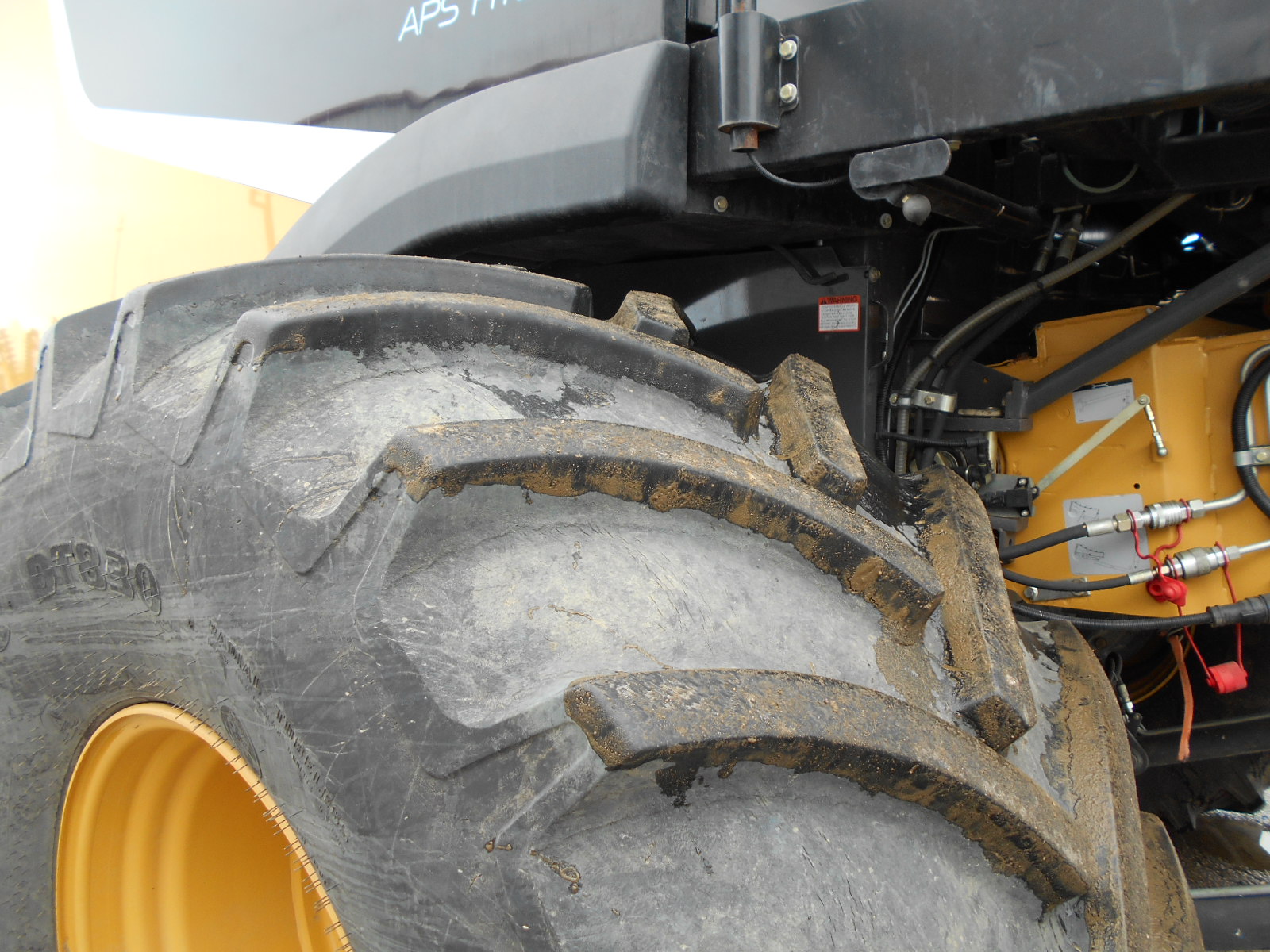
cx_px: 635
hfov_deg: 67.3
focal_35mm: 26
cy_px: 476
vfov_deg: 53.1
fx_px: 954
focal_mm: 4.6
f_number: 3.2
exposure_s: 1/200
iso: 80
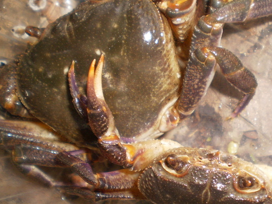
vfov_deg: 25.8
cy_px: 151
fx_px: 440
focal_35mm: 56
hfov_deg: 33.6
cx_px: 205
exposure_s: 1/30
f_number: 3.1
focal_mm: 6.3
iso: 125
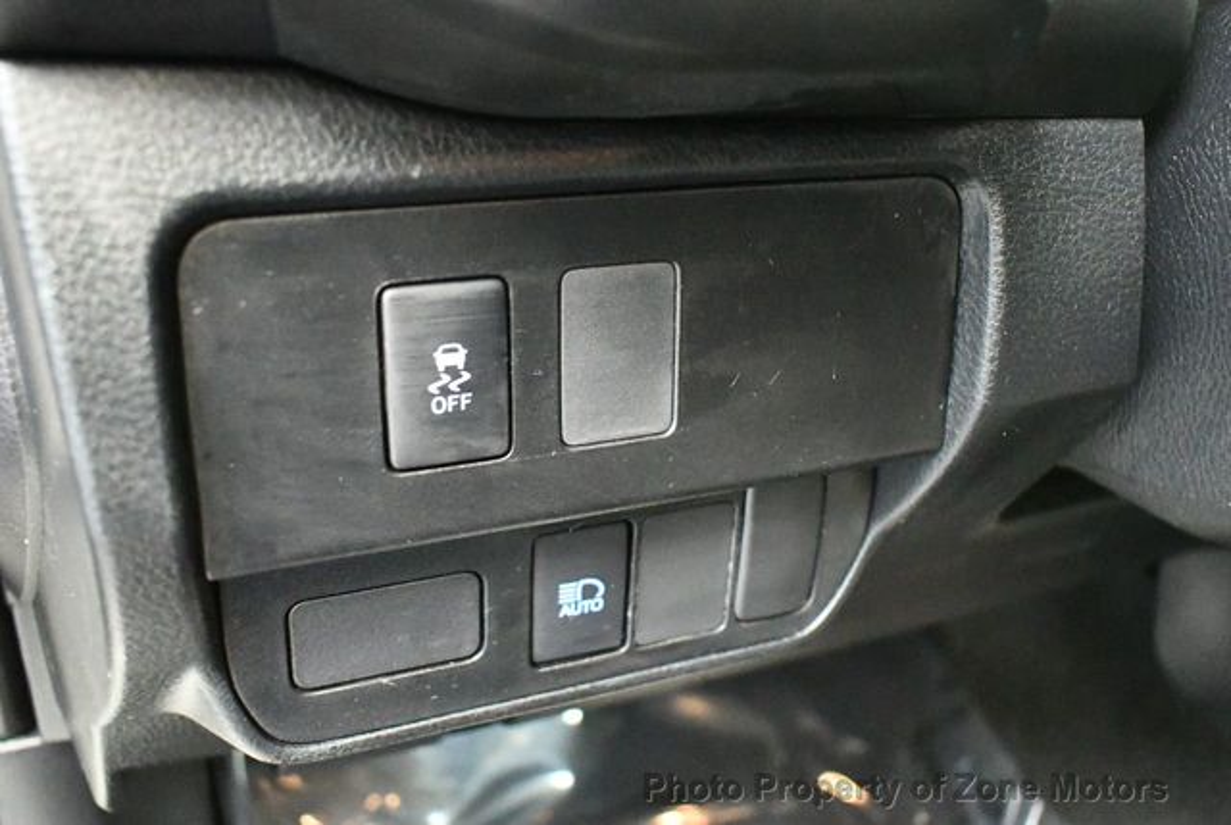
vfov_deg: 37.0
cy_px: 412
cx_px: 616
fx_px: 1233
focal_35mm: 36
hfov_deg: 53.1
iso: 12800
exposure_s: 1/40
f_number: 3.5
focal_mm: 18
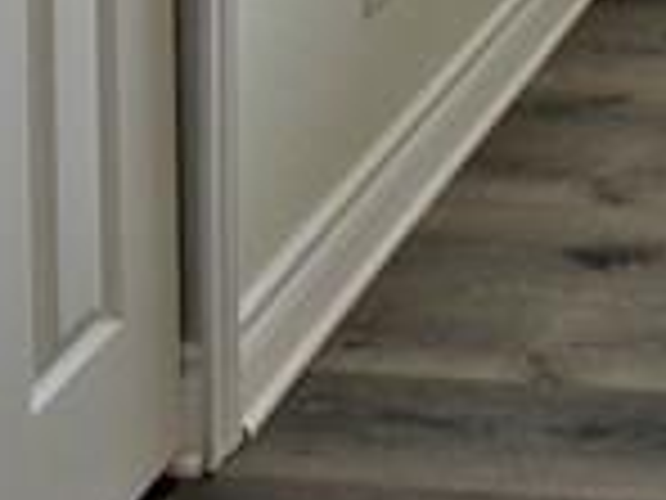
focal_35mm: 106
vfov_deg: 10.6
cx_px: 1060
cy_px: -910
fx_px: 2039
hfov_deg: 16.5
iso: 400
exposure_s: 1/125
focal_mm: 15
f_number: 5.6
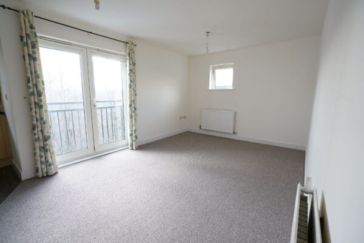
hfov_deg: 96.7
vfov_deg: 73.7
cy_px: 122
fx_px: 162
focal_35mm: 16
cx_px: 182
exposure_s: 1/40
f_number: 5.6
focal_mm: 16
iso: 500
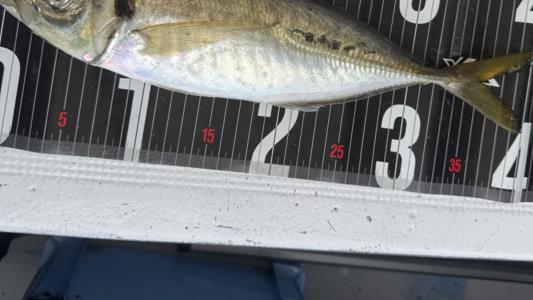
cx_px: 296
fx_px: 509
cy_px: 64
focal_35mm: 36
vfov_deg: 32.1
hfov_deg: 55.2
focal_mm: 6.76
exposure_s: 1/1193
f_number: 1.78
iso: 80
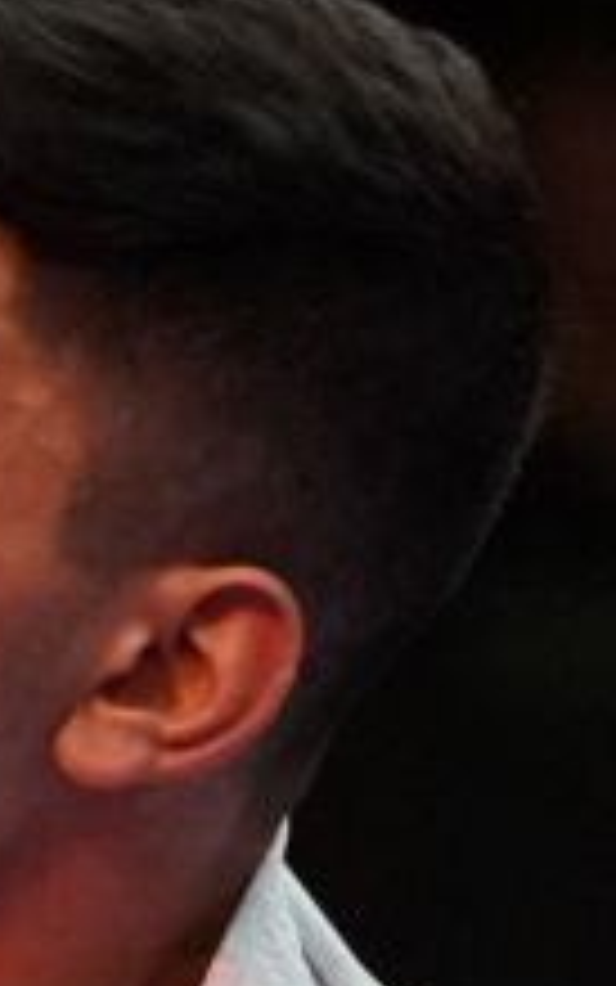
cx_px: -1560
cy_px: 1733
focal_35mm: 1540
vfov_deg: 1.4
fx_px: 41338
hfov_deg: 0.9
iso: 6400
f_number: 2.8
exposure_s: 1/1000
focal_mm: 184
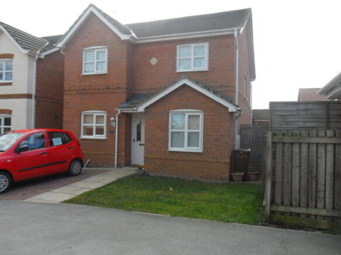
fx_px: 266
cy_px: 128
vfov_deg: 51.3
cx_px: 170
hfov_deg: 65.3
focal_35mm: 27
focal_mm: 4.9
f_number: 3.5
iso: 100
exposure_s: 1/500
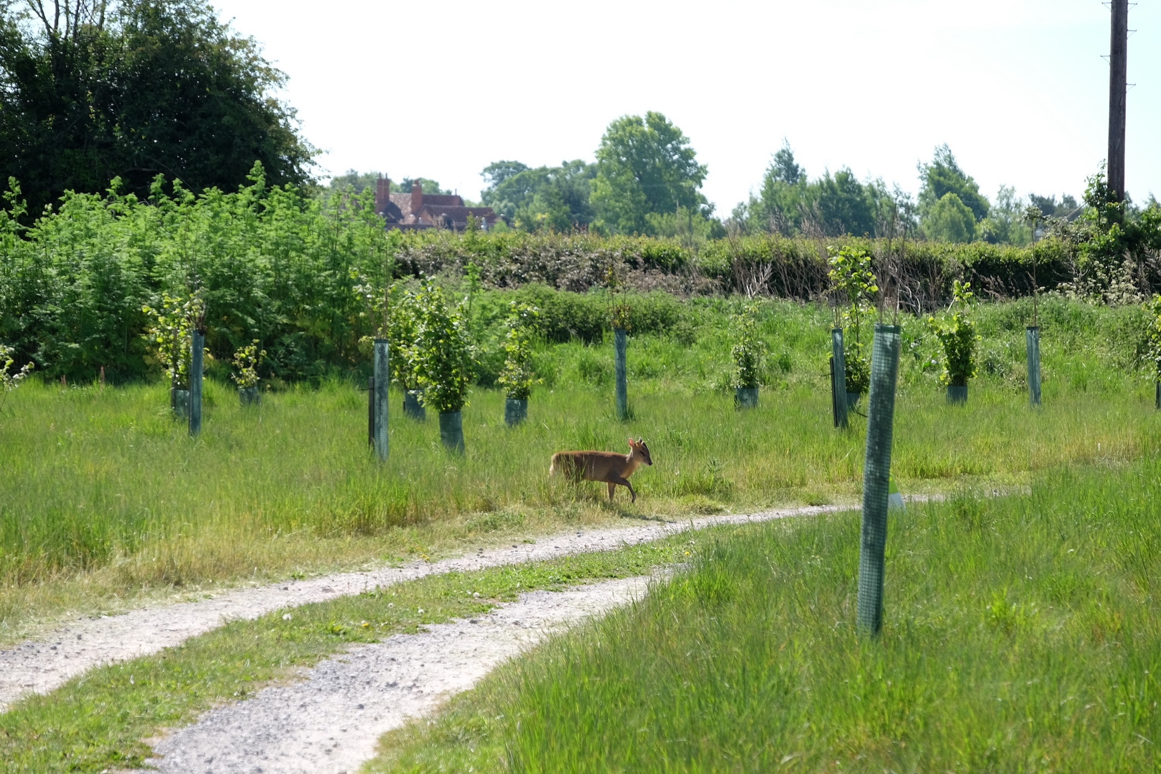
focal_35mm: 132
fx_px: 4257
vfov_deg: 10.4
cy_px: 387
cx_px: 580
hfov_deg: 15.5
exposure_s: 1/240
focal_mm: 88.2
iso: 200
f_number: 5.6
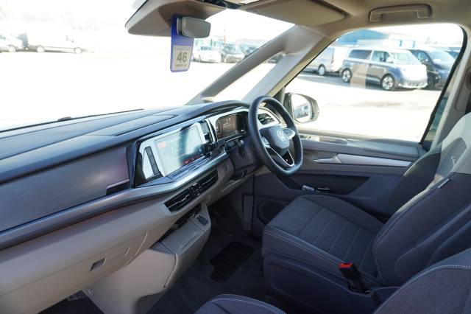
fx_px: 314
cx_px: 236
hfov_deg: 73.8
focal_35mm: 24
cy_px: 157
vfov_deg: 53.1
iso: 160
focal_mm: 16
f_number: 4
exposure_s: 1/60
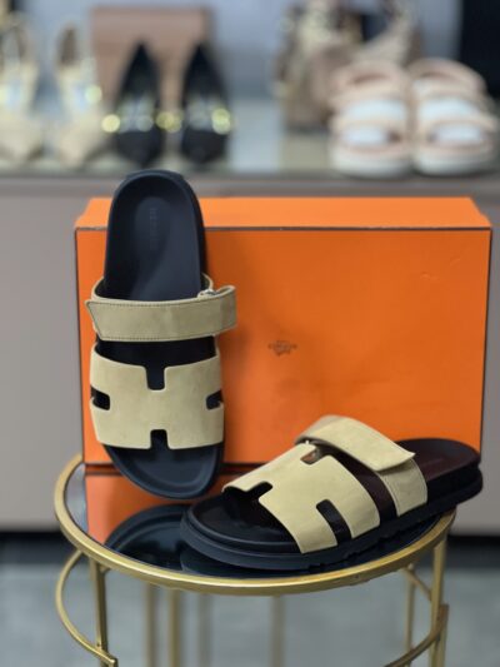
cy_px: 334
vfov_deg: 25.3
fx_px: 1482
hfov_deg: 19.1
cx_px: 250
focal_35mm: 77
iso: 320
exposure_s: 1/40
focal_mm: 9
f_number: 2.8
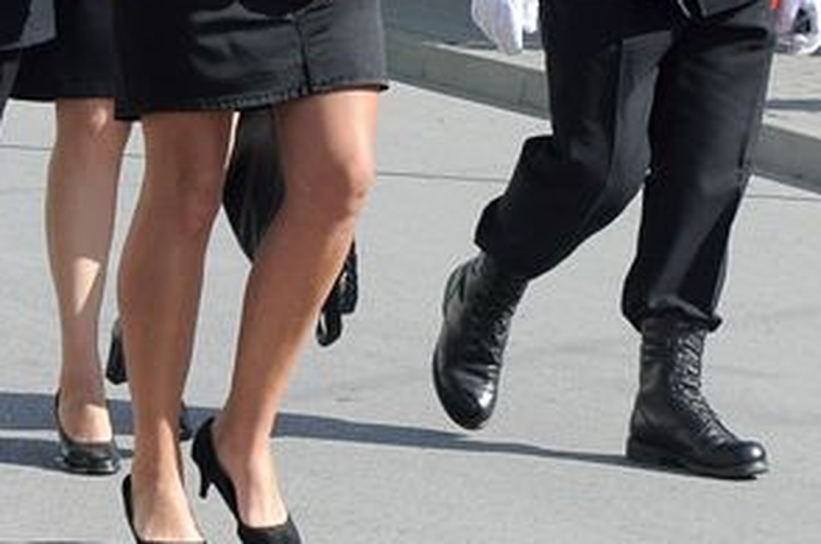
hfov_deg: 6.8
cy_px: -186
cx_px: 313
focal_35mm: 304
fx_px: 6921
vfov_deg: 4.5
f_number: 9
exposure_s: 1/1250
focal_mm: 70
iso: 800
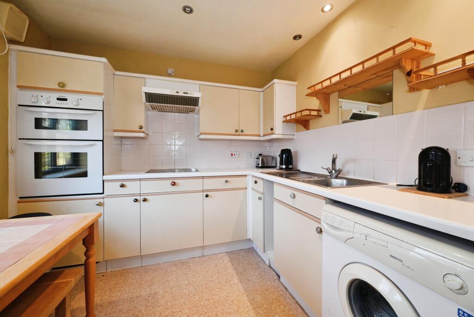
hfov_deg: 104.2
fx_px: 184
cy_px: 158
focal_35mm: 14
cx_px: 237
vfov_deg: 81.3
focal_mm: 14
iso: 1000
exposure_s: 1/30
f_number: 8
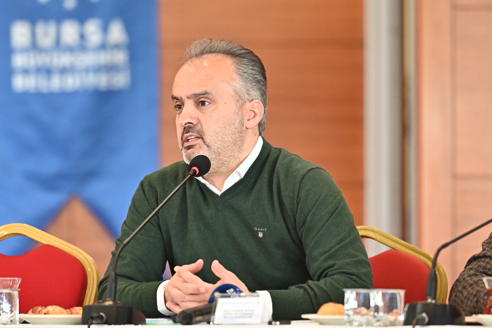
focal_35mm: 285
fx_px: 3894
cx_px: 246
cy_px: 164
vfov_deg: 4.8
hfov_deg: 7.2
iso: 2000
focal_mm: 190
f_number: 3.2
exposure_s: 1/125
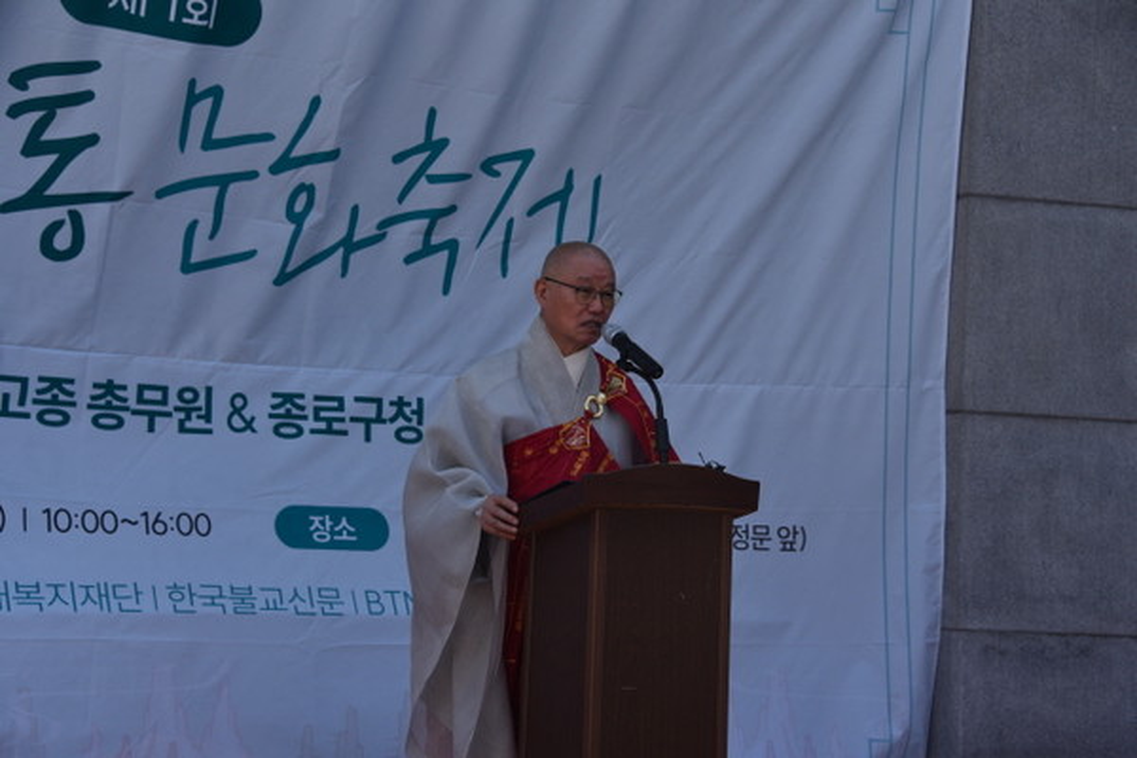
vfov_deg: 15.2
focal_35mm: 90
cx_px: 568
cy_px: 379
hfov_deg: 22.6
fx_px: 2842
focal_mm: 90
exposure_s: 1/250
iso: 250
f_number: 8
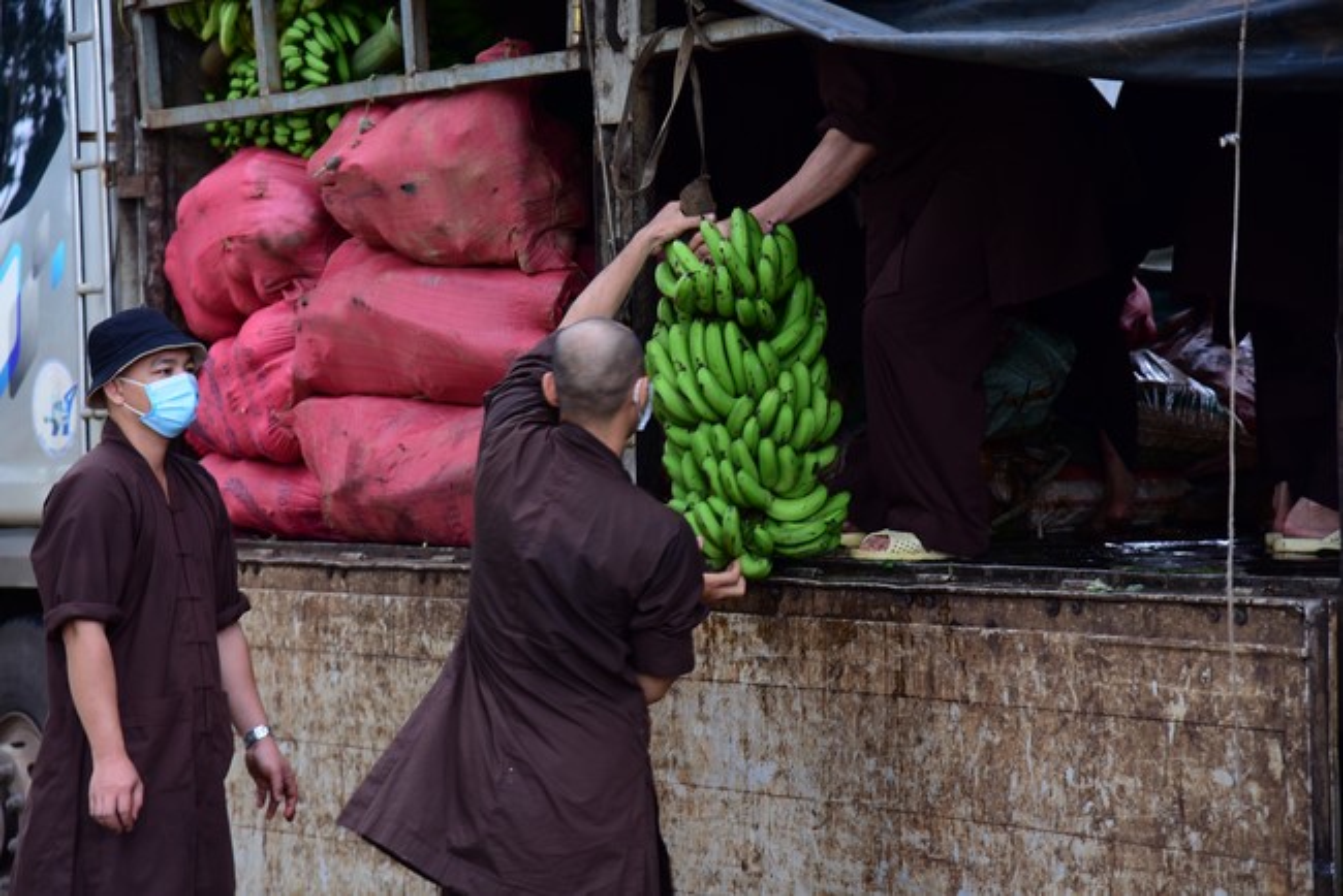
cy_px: 448
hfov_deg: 17.1
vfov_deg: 11.4
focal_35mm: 120
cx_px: 672
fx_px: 4478
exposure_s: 1/40
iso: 200
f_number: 5
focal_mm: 120
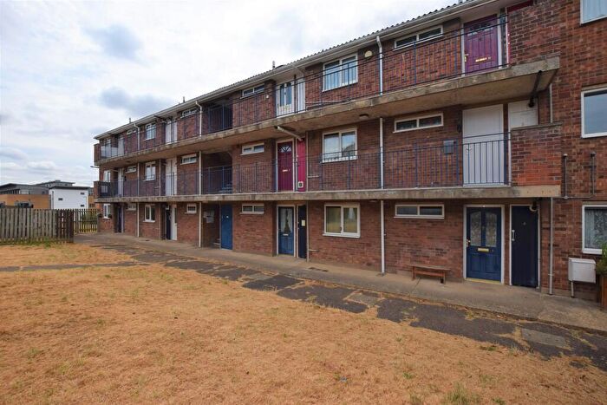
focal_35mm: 15
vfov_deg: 77.4
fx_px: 253
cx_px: 304
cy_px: 202
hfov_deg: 100.4
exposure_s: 1/200
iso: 100
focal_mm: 10
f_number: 11
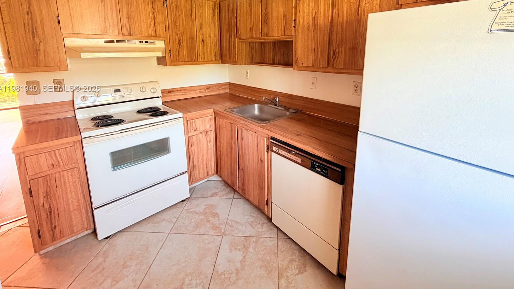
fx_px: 218
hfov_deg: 99.3
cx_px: 265
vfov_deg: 64.7
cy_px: 89
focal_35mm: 16
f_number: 2.2
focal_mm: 2.22
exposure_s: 1/60
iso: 320
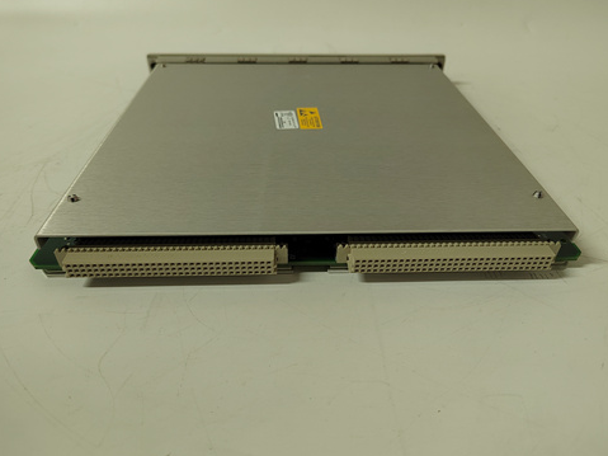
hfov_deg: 71.6
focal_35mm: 24
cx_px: 301
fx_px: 421
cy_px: 229
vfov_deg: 56.8
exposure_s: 1/100
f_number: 1.9
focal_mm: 5.52
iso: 1906
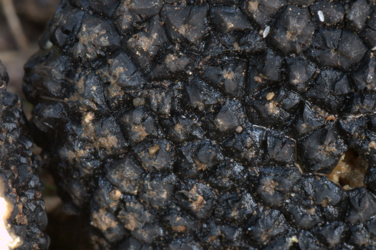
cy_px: 125
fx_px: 939
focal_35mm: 90
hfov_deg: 22.6
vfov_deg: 15.1
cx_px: 188
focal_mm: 60
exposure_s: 3
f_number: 45
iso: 640
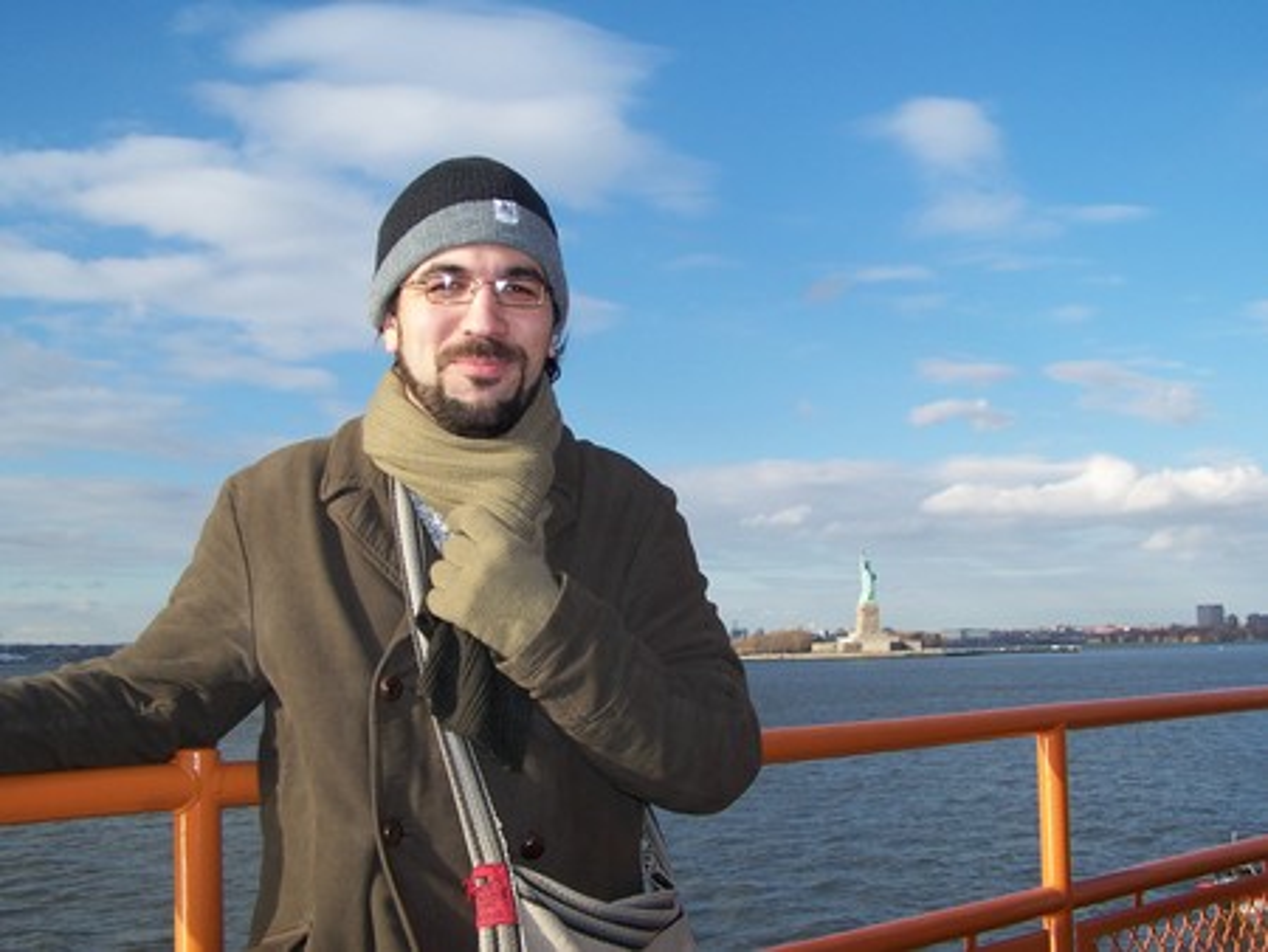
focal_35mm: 38
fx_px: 1393
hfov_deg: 49.0
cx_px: 634
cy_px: 476
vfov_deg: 37.8
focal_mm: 6.3
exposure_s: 1/640
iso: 80
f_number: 4
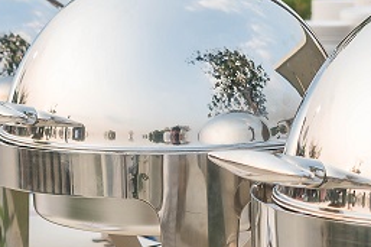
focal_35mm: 145
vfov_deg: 9.4
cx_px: 196
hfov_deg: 14.2
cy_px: 127
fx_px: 1493
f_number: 4
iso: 100
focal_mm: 31
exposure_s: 1/400
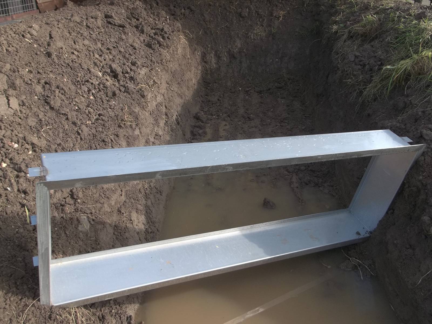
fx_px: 412
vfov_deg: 42.9
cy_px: 162
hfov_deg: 55.4
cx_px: 216
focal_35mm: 33
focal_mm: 5.9
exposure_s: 1/250
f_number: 3.3
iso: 80
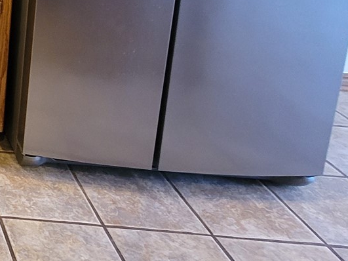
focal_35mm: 47
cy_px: -115
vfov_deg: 24.8
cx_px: -224
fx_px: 472
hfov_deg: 25.1
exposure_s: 1/30
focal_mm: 2.2
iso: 400
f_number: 2.2
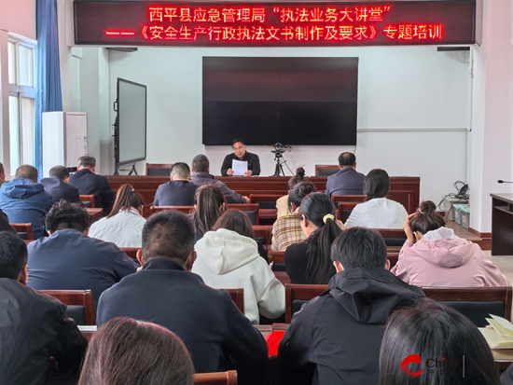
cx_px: 256
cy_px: 192
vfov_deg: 28.6
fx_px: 756
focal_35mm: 51
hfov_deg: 37.5
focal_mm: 5.75
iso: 80
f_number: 2
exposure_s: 1/100
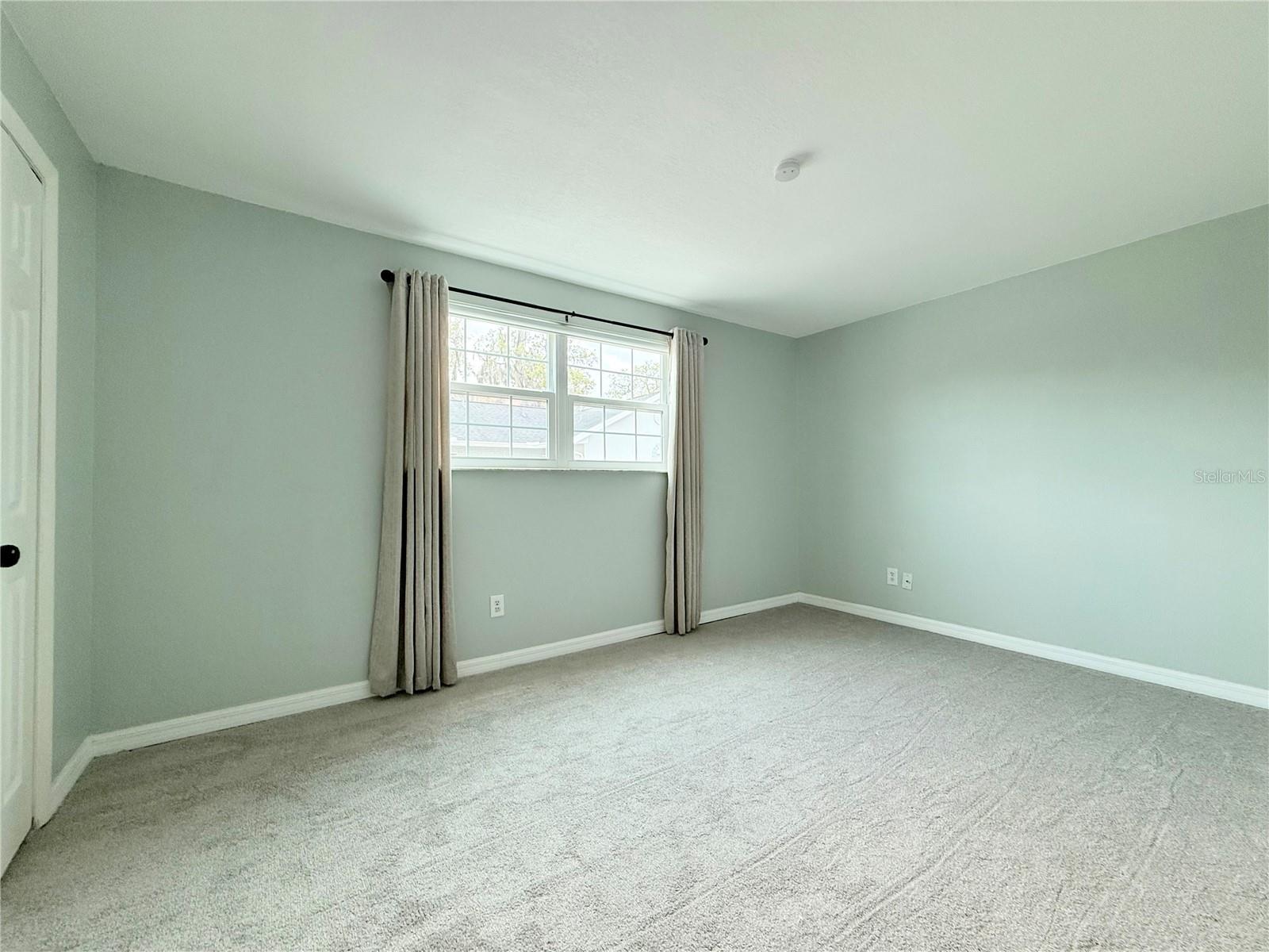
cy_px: 476
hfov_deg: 102.1
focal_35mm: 14
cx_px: 634
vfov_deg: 85.7
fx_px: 513
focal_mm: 2.22
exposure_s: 1/120
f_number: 2.2
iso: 200
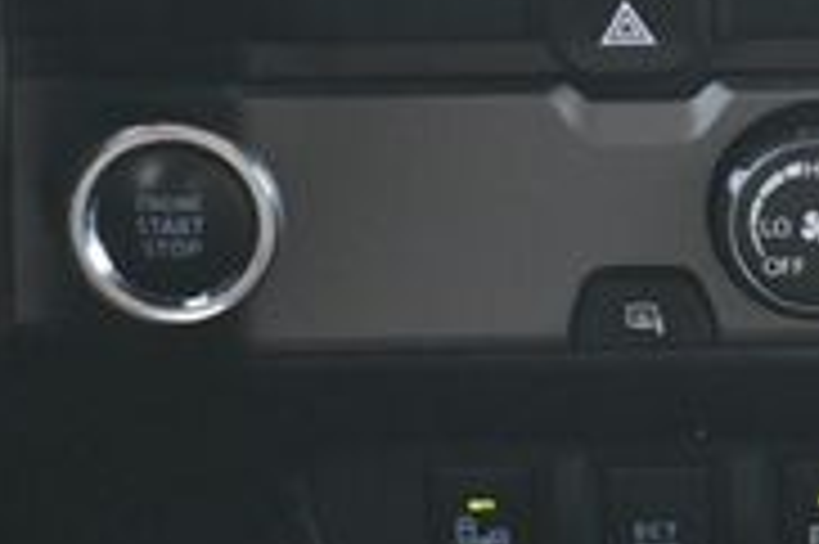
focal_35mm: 166
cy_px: -193
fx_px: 3770
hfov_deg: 11.9
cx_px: 1179
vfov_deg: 8.1
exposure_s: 1/125
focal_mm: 31.5
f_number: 5
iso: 1250
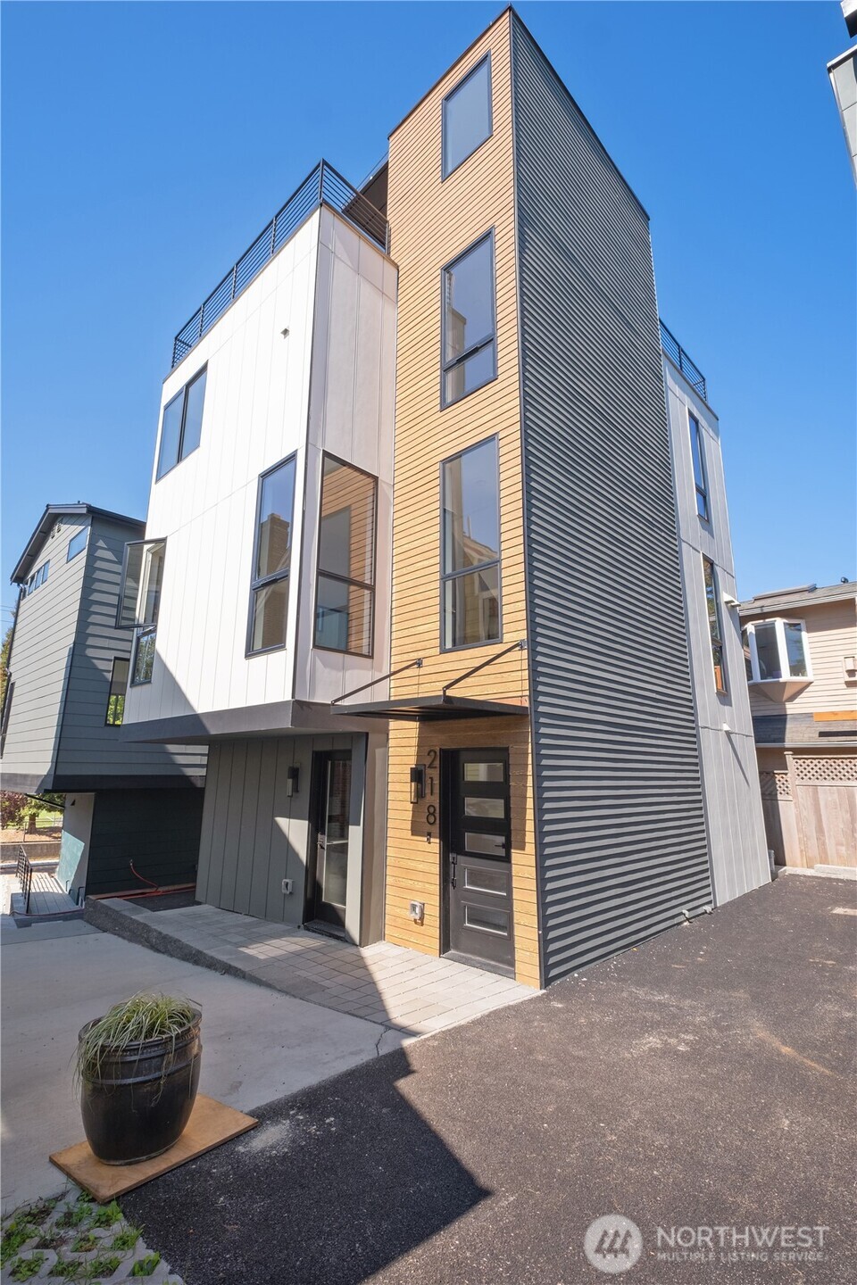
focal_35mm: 15
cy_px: 642
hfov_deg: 77.3
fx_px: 536
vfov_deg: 100.4
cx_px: 428
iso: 160
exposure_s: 1/180
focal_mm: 10
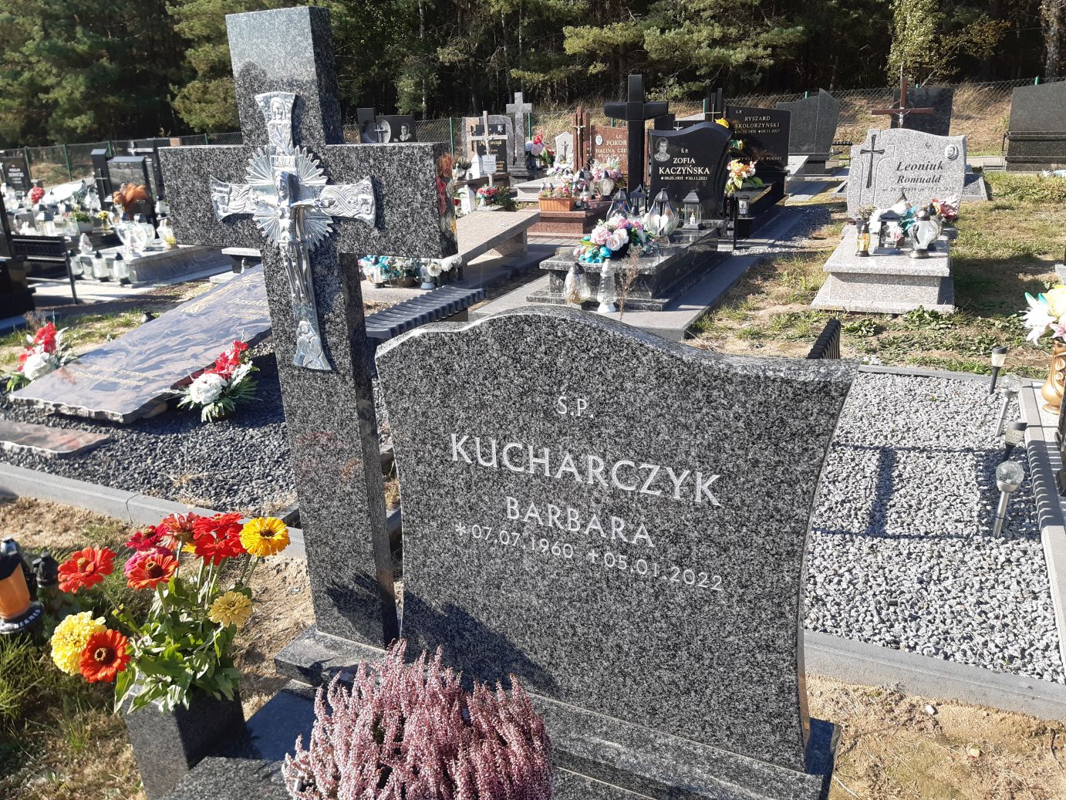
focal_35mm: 26
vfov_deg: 53.1
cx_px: 533
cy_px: 400
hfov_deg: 67.3
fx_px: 801
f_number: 1.7
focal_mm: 3.92
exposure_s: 1/776
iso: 40
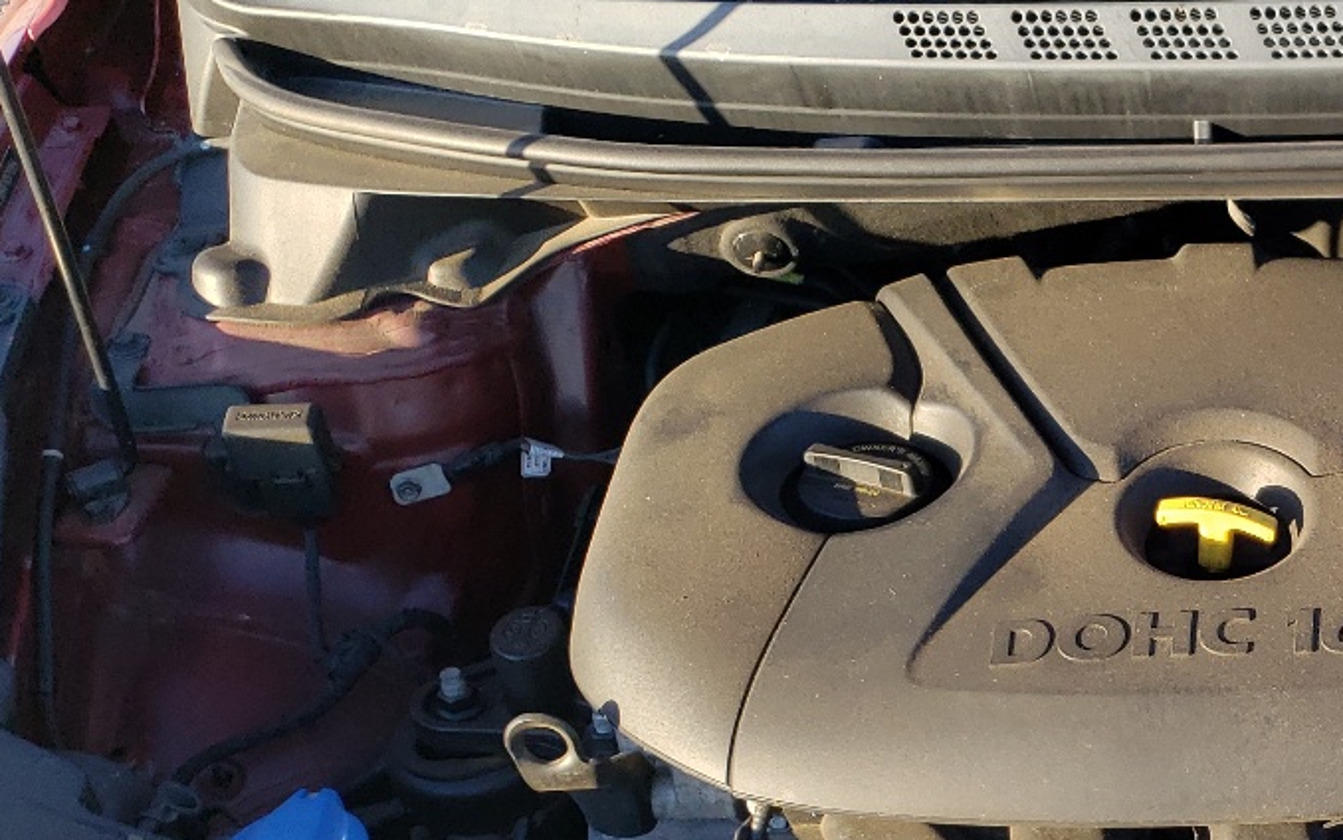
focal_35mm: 65
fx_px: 2379
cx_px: 1454
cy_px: 808
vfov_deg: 19.5
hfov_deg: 28.8
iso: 50
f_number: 1.5
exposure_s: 1/417
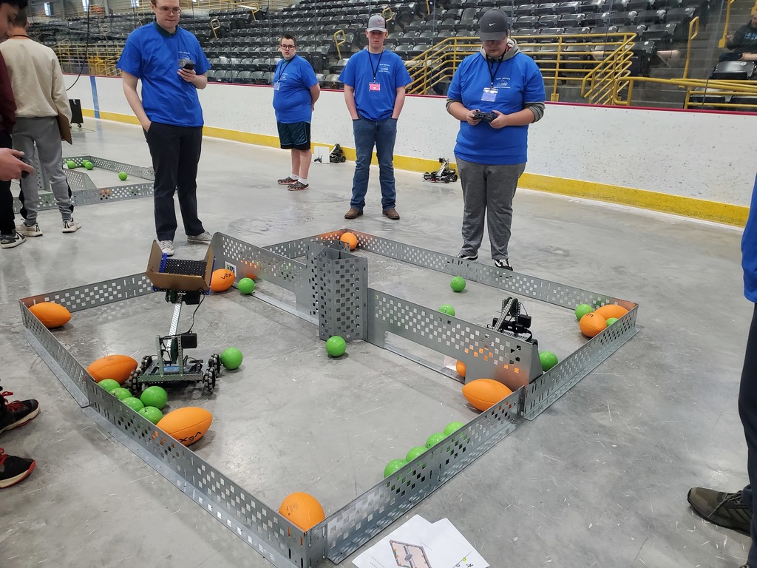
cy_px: 284
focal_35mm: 26
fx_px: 569
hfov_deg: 67.3
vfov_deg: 53.1
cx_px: 378
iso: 250
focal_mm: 4.3
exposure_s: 1/60
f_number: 2.4
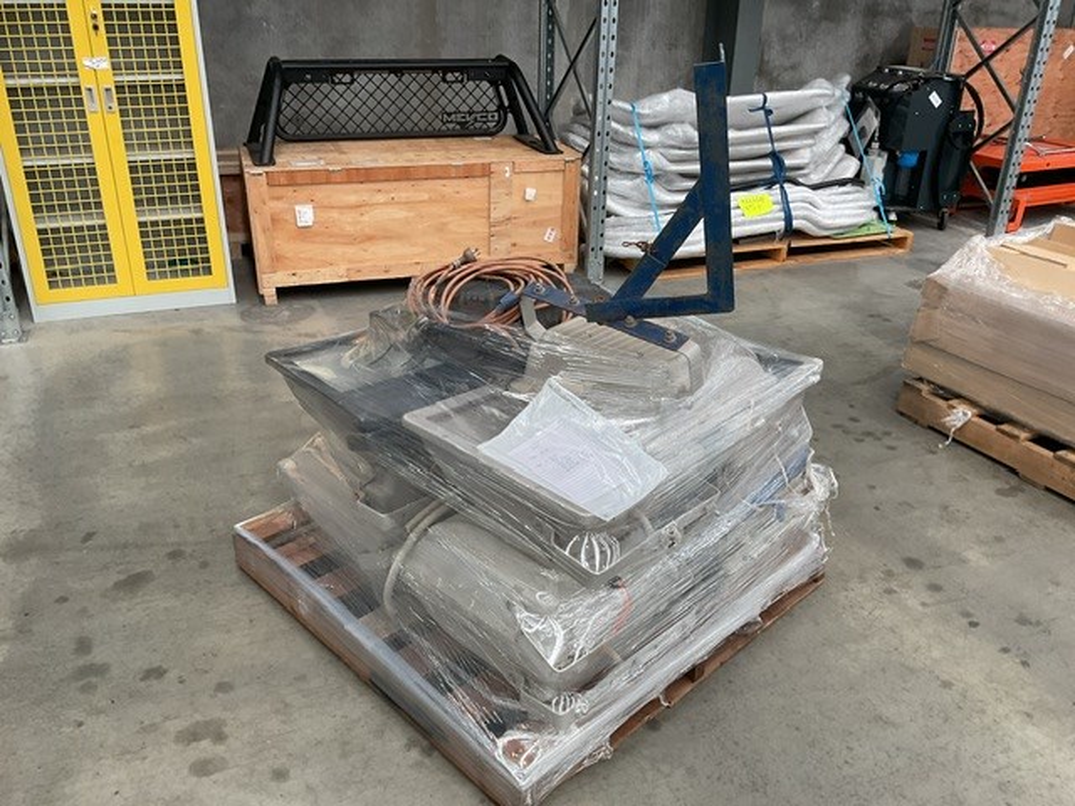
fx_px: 901
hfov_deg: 61.7
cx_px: 538
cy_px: 403
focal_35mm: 29
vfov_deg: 48.2
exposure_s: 1/120
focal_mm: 3
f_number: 1.8
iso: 64
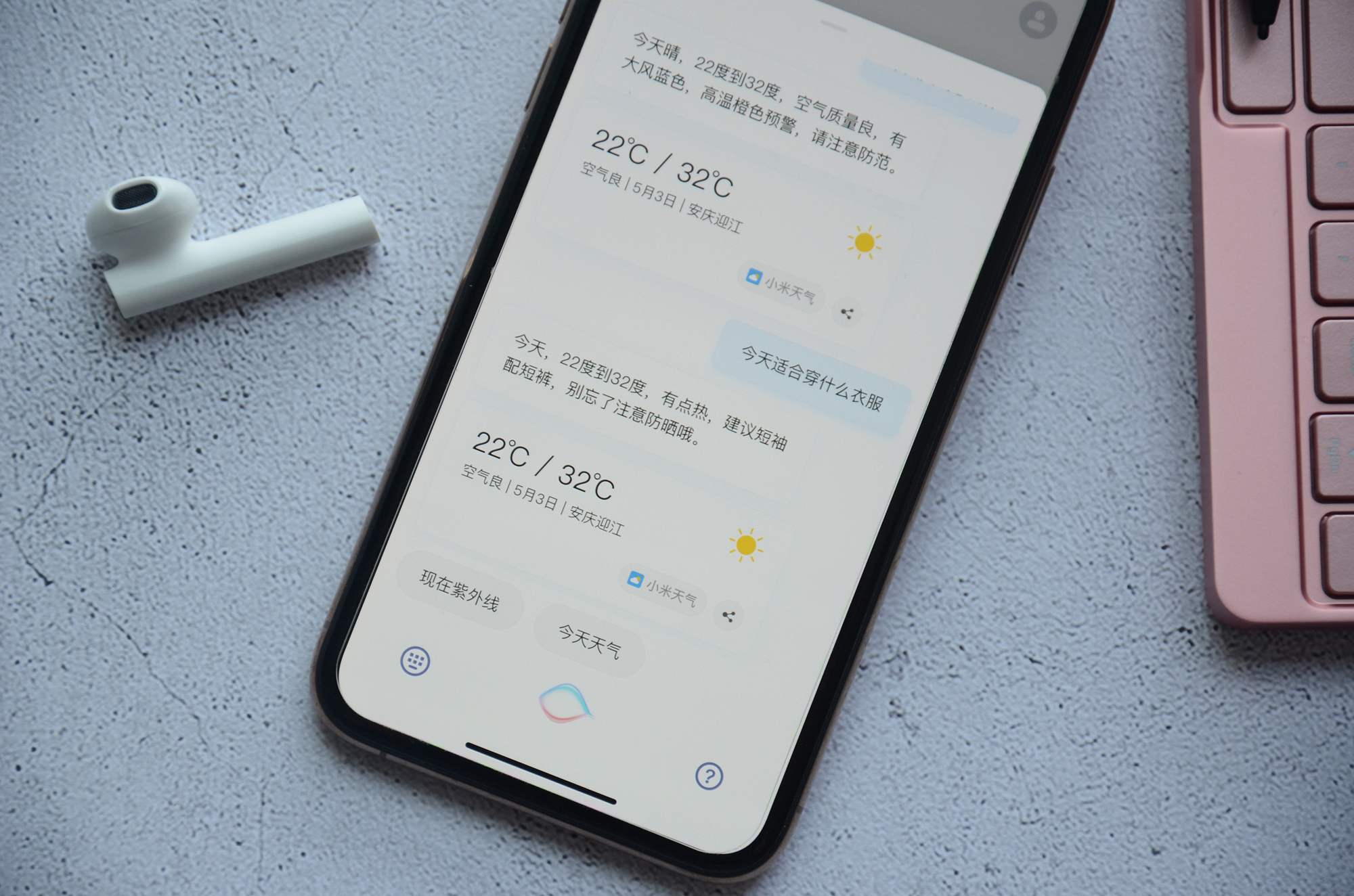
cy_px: 448
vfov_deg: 8.7
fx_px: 5911
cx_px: 677
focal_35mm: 158
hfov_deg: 13.1
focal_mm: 105
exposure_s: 1/125
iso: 320
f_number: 5.6
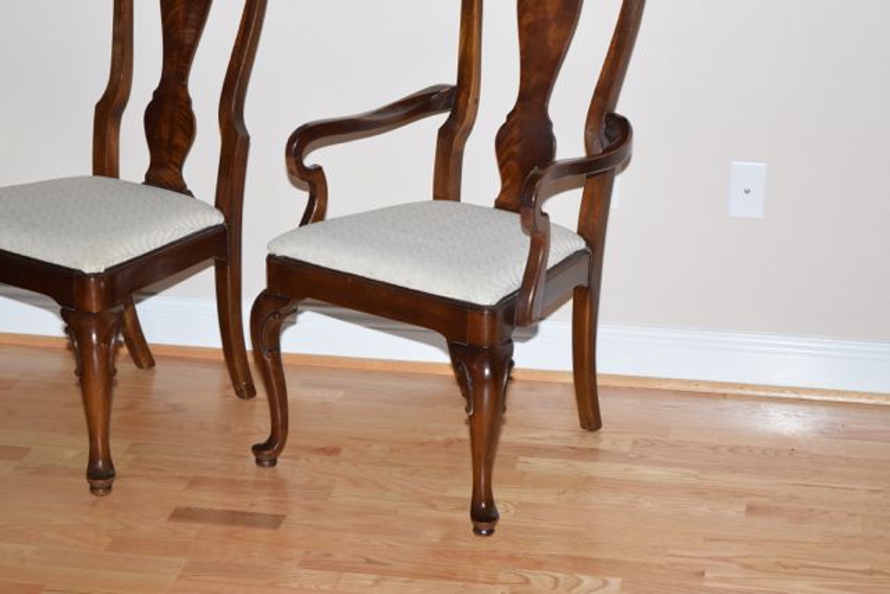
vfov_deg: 16.6
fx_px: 2040
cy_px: 297
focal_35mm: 82
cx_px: 445
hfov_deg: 24.6
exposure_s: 1/125
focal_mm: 55
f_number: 5.6
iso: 800
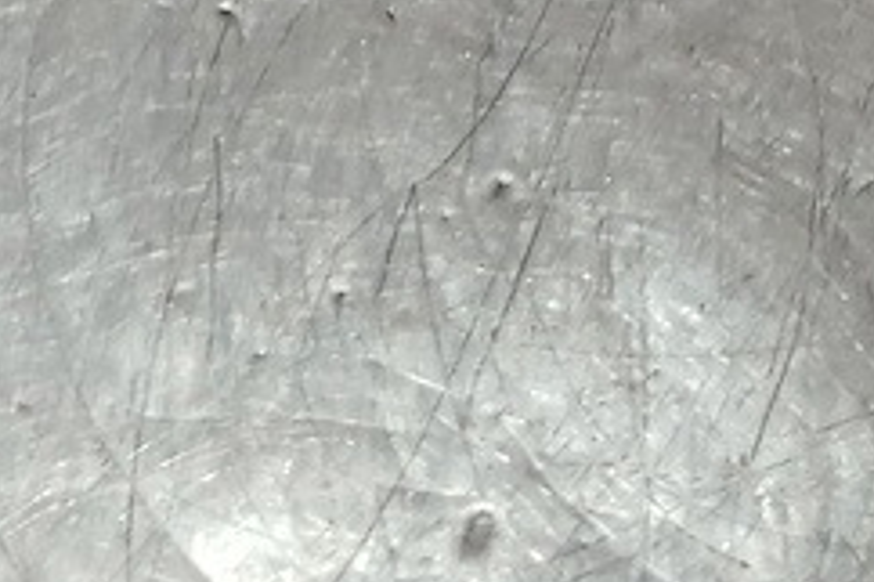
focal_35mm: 119
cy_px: -698
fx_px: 2887
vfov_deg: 10.3
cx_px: 1037
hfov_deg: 16.5
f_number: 1.8
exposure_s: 1/50
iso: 80
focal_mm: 4
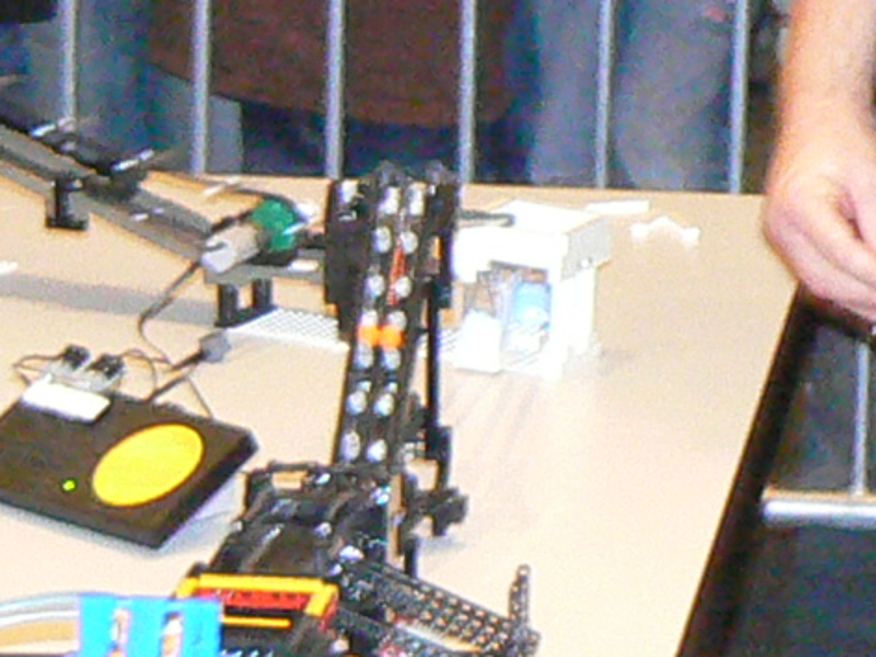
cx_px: 908
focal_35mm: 200
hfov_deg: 9.8
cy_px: -275
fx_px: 5061
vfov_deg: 7.3
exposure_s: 1/25
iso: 320
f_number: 2.8
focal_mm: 6
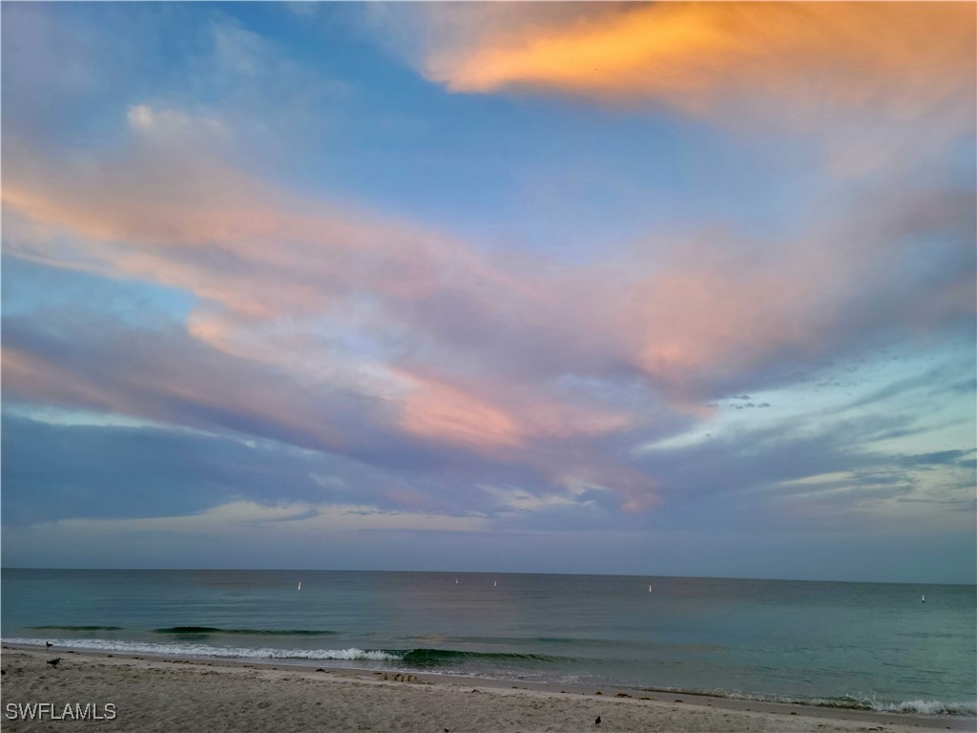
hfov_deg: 63.4
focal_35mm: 28
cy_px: 366
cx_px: 488
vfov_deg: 49.7
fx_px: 790
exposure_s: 1/60.2
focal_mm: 5.9
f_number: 2
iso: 40
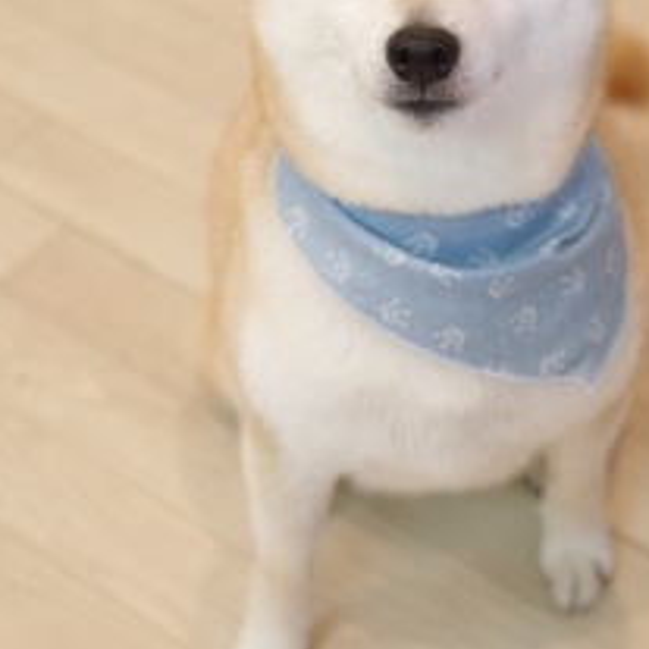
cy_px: 147
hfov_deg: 14.2
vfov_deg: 14.1
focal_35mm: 123
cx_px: 404
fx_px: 2609
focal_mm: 50
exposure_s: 1/100
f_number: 2.8
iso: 800
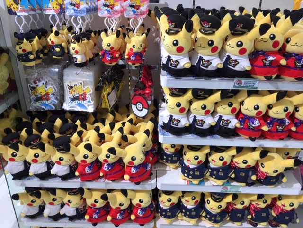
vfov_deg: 48.2
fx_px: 254
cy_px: 114
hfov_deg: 61.7
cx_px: 152
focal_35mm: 29
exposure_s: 1/50
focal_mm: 4.15
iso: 32
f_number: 2.2
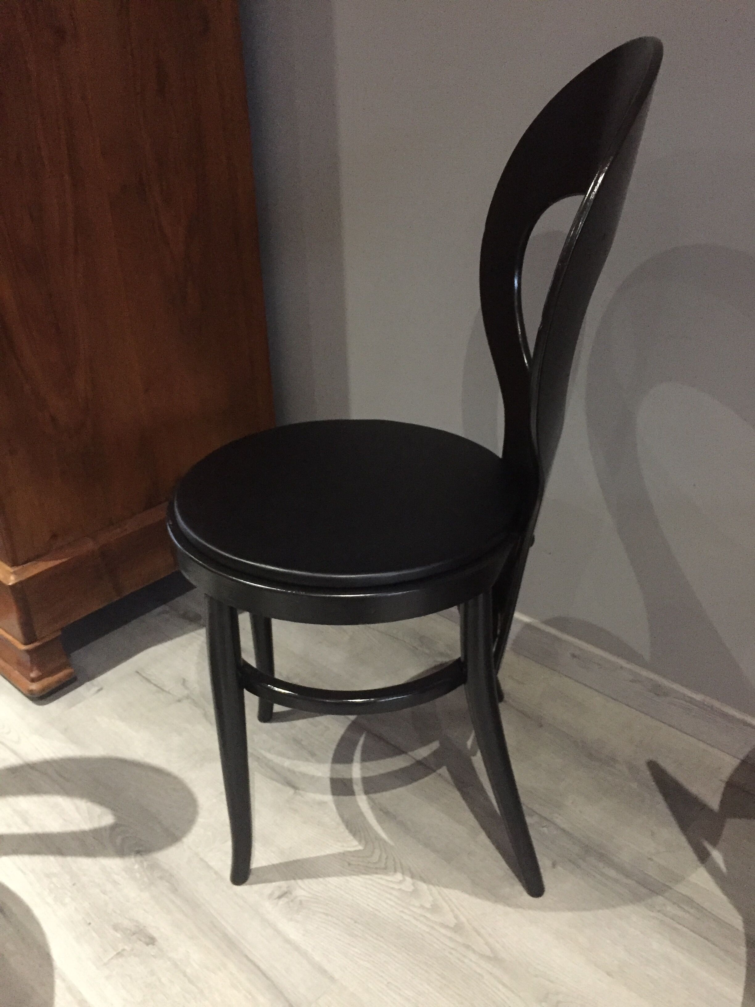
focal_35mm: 29
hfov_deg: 48.2
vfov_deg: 61.7
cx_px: 378
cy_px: 504
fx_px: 843
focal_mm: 4.15
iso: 400
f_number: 2.2
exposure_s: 1/17
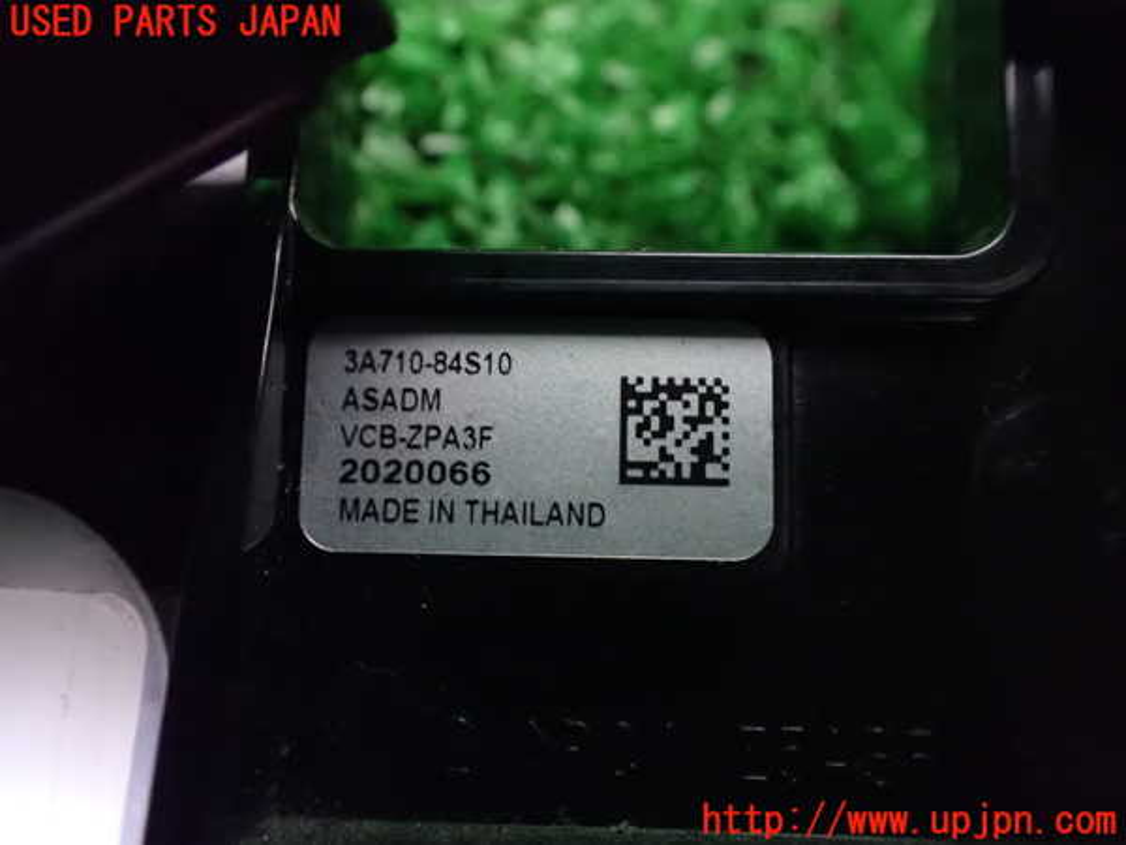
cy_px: 422
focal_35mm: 30
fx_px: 976
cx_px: 563
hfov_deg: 60.0
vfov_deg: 46.8
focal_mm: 5.4
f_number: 2.3
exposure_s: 1/15
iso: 1600
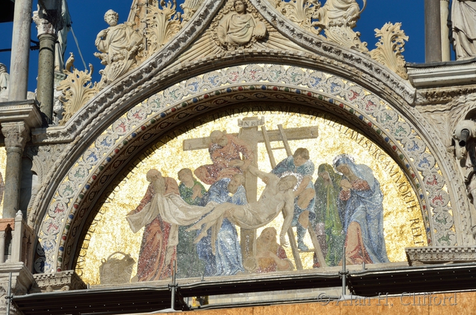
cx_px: 238
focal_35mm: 158
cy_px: 158
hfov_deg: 13.1
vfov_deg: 8.7
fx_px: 2077
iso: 100
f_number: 10
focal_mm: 105
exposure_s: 1/400
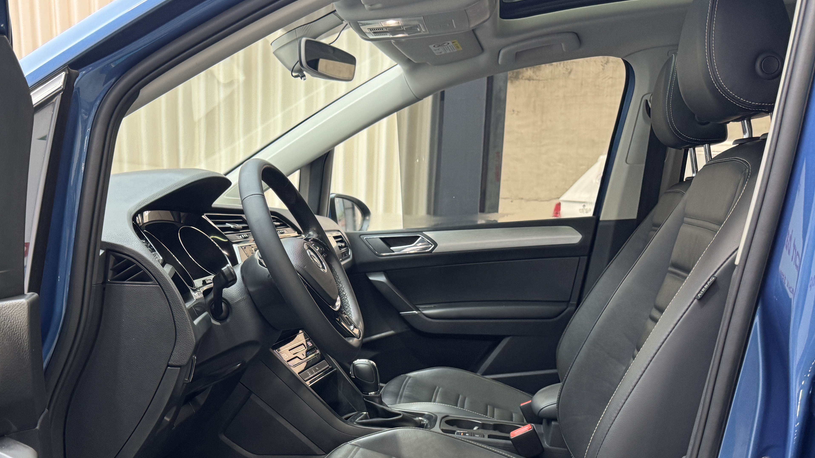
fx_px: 843
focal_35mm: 39
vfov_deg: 29.3
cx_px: 312
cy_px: 403
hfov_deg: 51.1
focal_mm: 6.76
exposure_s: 1/50
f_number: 1.78
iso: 250
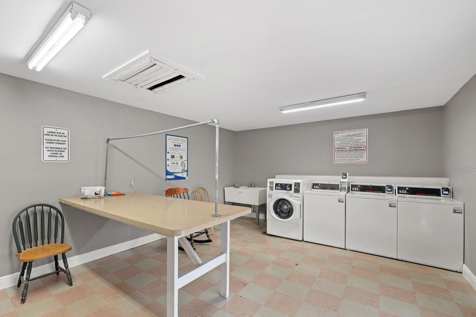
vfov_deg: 73.7
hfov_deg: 96.4
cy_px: 169
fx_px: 212
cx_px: 214
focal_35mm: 16
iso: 250
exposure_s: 1/2.5
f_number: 6.3
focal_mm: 14
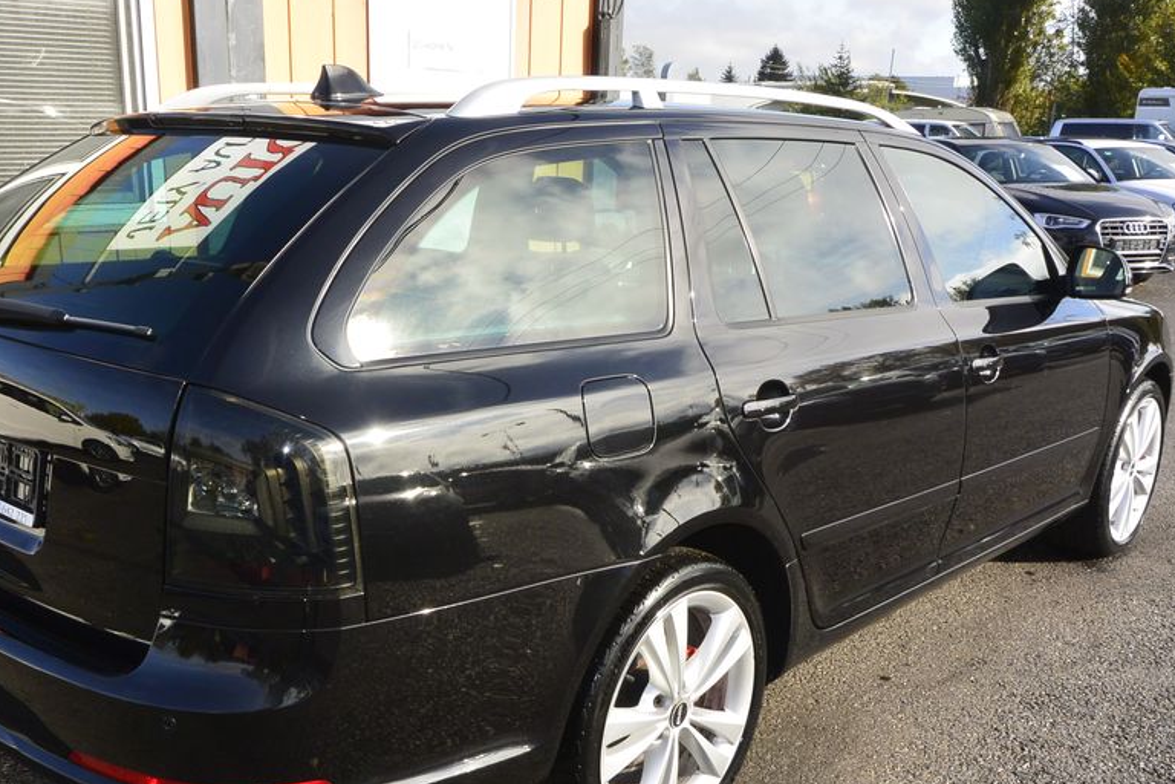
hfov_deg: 53.0
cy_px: 503
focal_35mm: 36
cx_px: 508
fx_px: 1175
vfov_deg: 36.6
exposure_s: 1/250
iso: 160
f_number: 7.1
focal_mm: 10
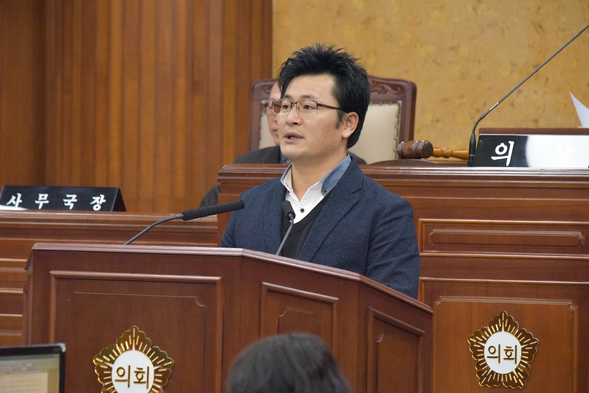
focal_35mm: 250
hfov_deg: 8.2
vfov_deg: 5.5
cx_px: 294
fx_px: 4091
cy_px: 196
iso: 12800
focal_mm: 250
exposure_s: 1/250
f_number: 9
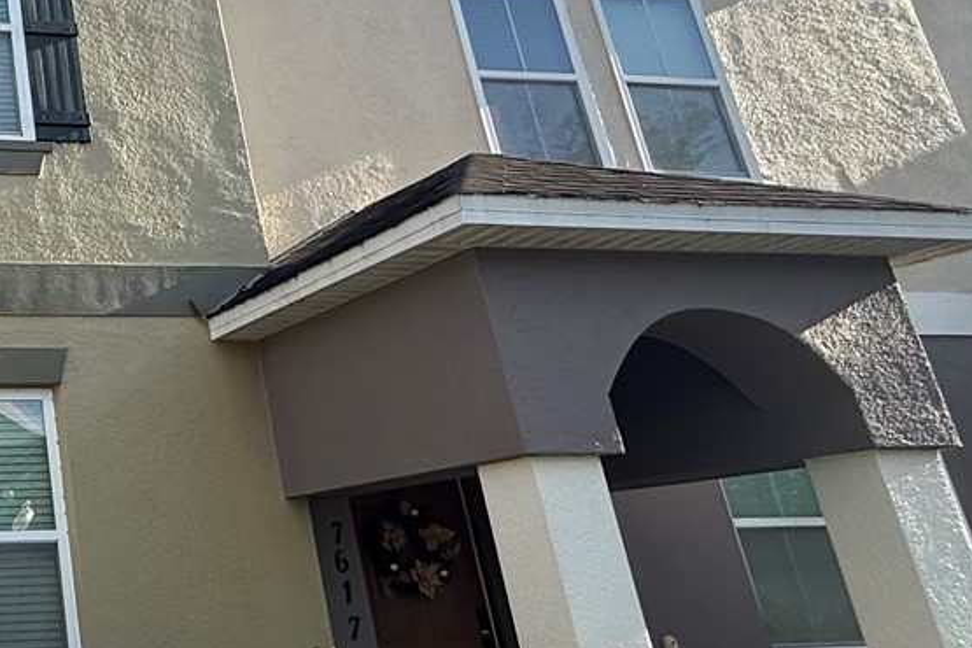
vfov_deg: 31.5
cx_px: -184
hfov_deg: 36.3
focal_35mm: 42
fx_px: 1134
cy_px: 193
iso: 50
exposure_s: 1/809
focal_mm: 2.22
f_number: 2.2
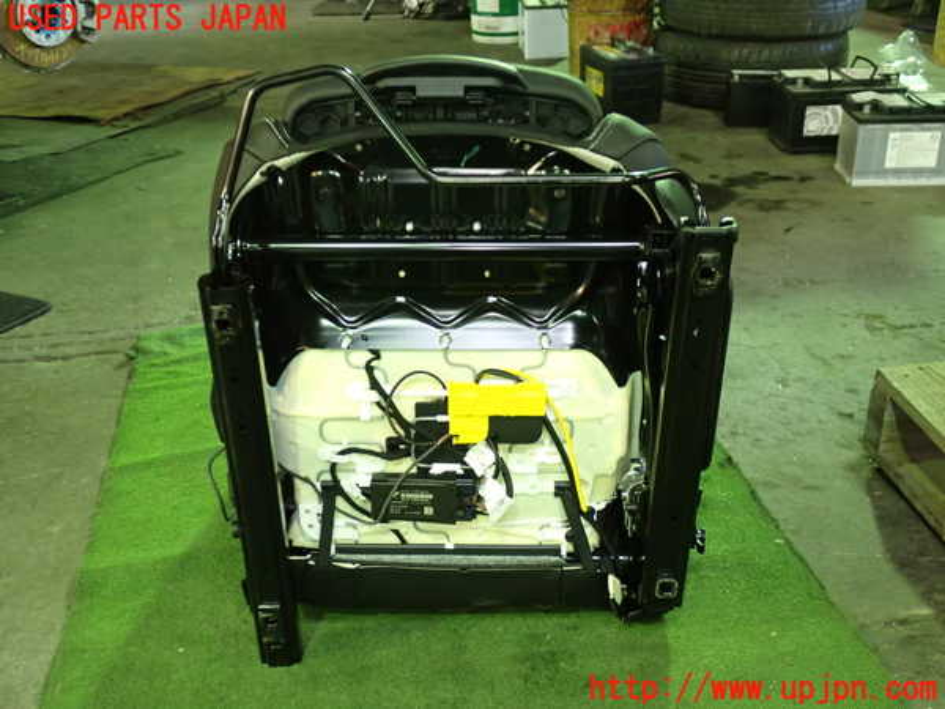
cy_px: 354
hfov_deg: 49.0
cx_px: 472
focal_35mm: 38
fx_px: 1037
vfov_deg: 37.7
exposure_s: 1/20
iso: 800
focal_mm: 6.83
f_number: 2.7
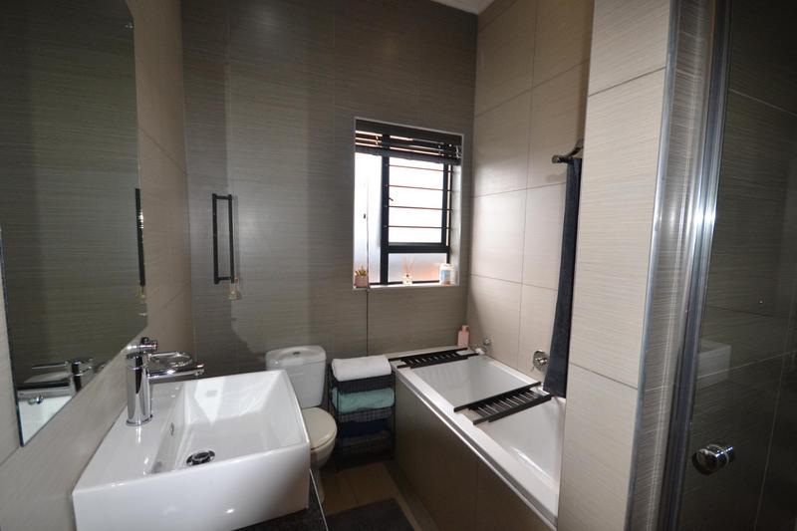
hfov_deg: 100.4
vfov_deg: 77.3
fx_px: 332
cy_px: 266
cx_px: 398
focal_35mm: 15
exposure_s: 1/125
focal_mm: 10
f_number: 4.5
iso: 800
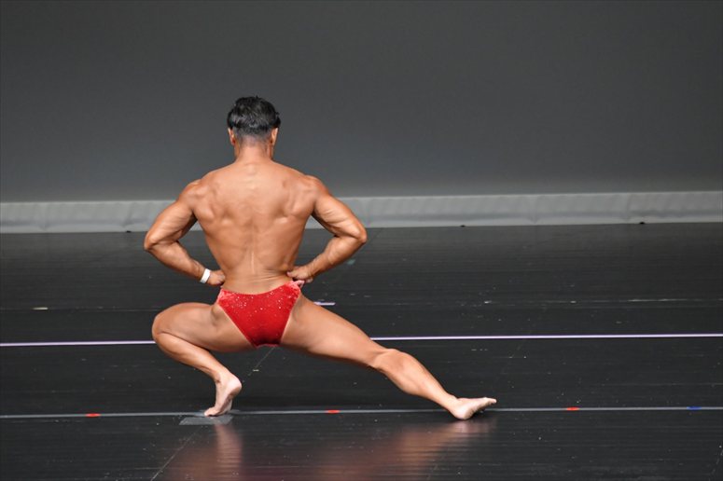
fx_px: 9033
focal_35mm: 450
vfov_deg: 3.1
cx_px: 362
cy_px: 240
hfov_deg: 4.6
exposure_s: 1/400
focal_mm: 300
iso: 4000
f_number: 5.6
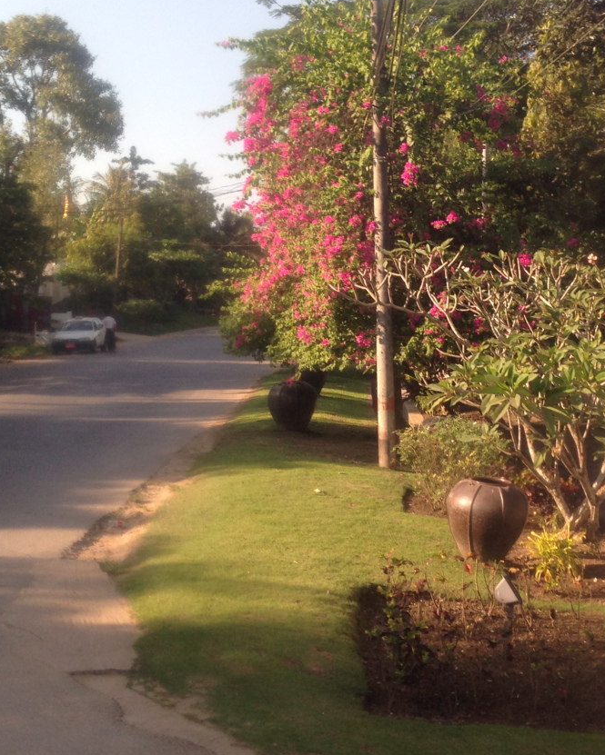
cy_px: 473
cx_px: 389
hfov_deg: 24.5
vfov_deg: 30.4
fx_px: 1387
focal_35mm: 62
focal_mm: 4.12
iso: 50
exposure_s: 1/281
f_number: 2.4
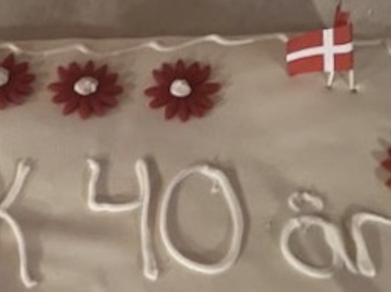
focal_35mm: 48
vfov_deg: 28.9
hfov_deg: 38.7
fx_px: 542
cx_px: 102
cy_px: 267
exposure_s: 1/10
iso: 500
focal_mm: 4.25
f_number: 1.8
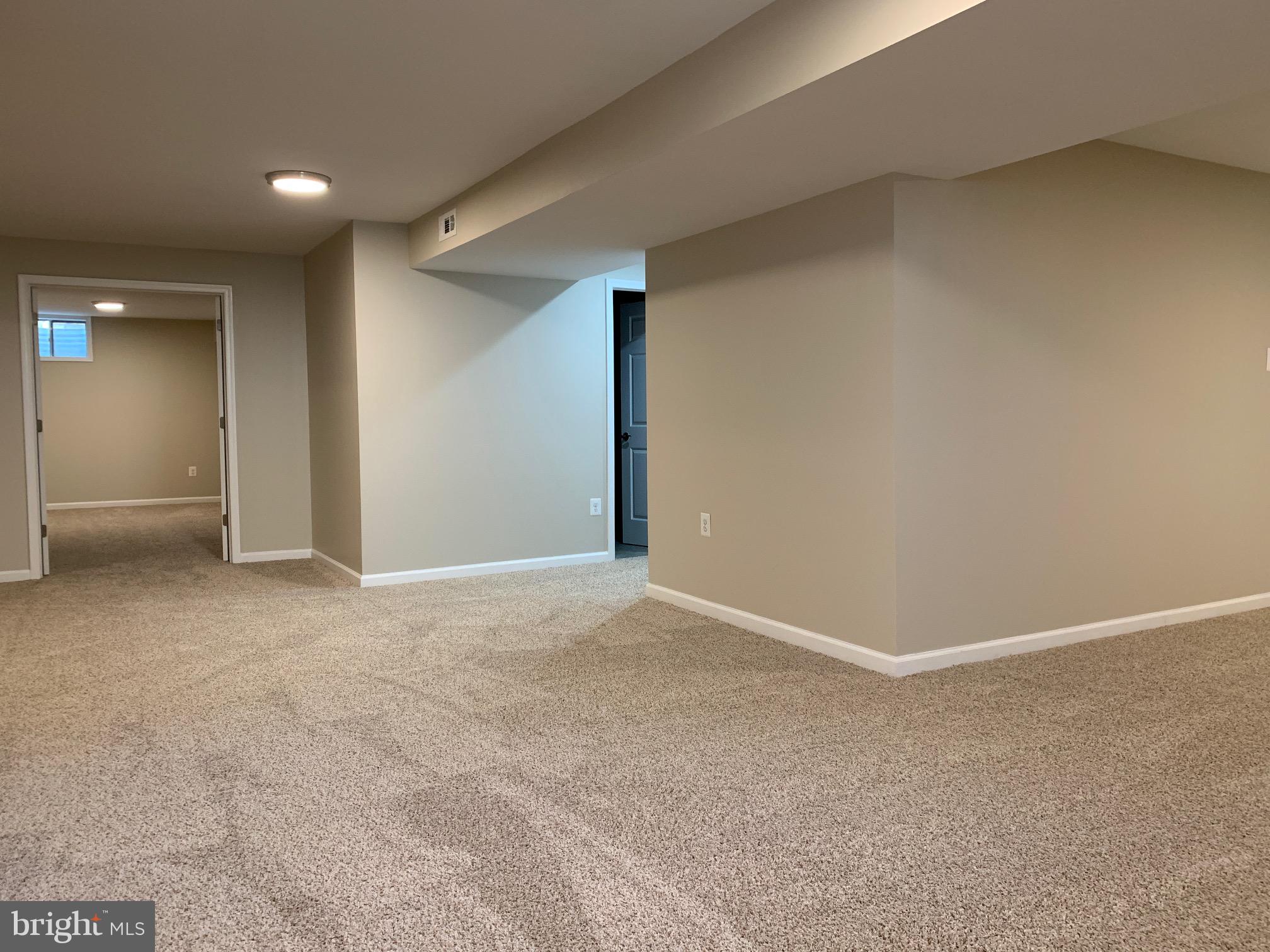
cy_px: 476
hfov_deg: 67.3
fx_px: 954
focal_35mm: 26
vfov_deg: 53.1
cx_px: 635
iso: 160
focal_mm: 4.25
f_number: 1.8
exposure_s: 1/60
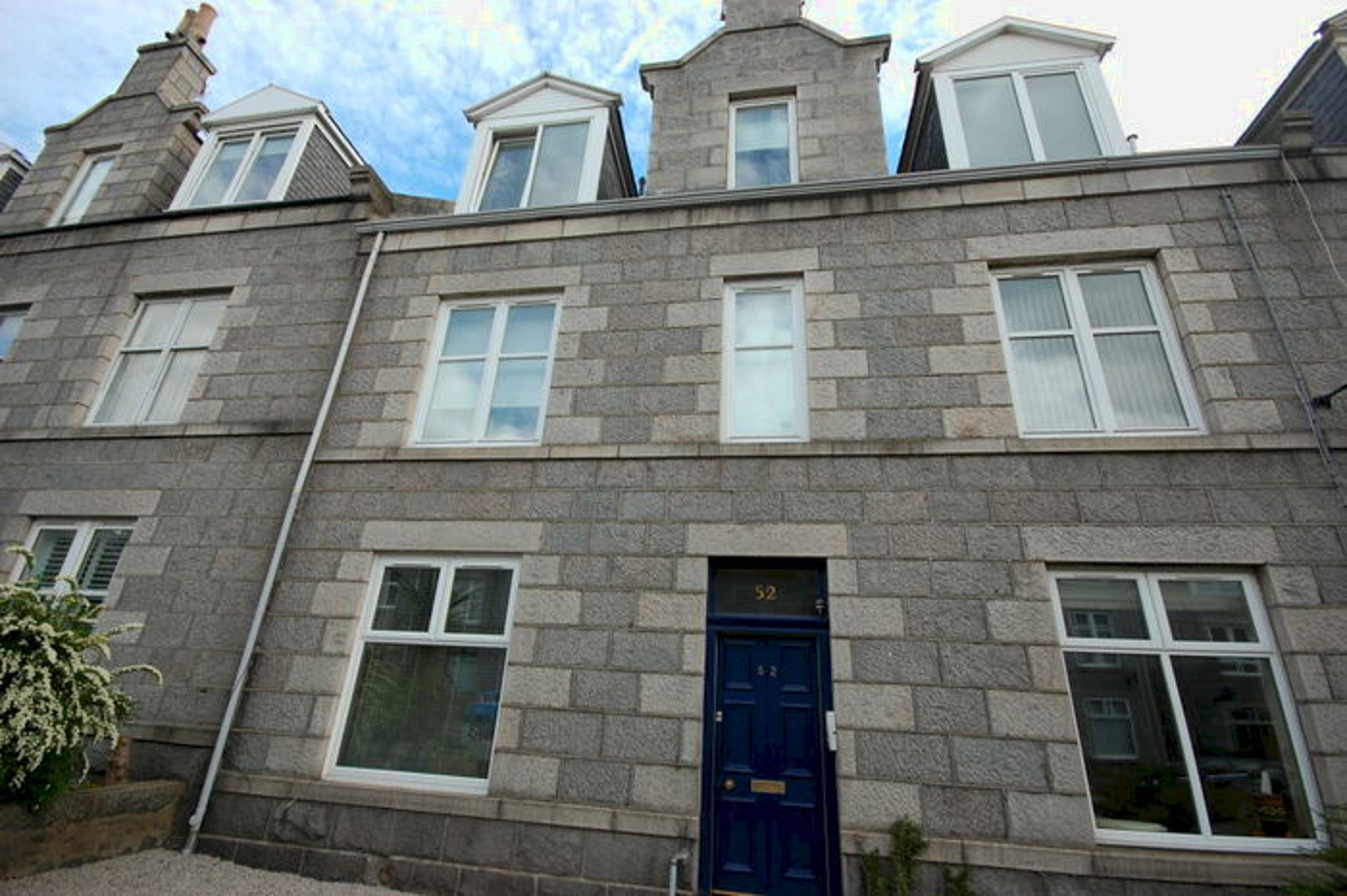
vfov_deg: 77.3
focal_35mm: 15
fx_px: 561
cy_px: 448
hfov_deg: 100.4
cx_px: 674
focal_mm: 10
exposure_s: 1/200
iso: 200
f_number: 7.1
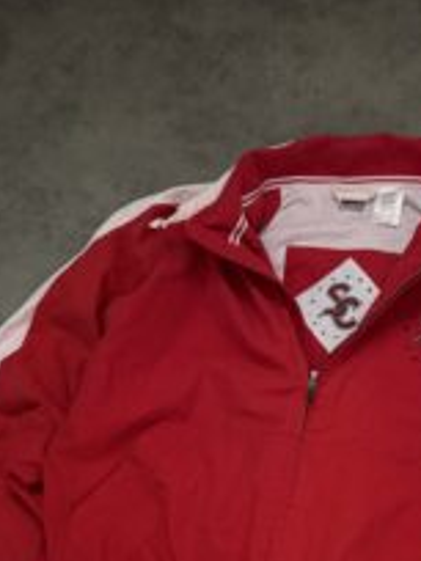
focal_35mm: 47
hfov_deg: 30.5
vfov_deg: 37.5
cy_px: 517
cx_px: 303
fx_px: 762
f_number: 1.78
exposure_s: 1/32
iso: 1000
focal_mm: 6.76
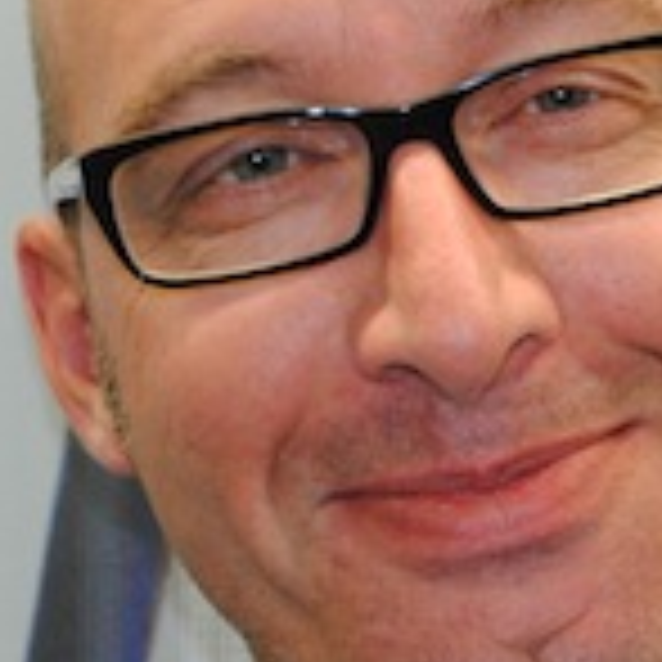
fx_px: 4229
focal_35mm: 195
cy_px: 279
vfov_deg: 8.9
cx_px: 644
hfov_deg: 8.9
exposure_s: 1/60
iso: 1100
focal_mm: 45
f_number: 5.3
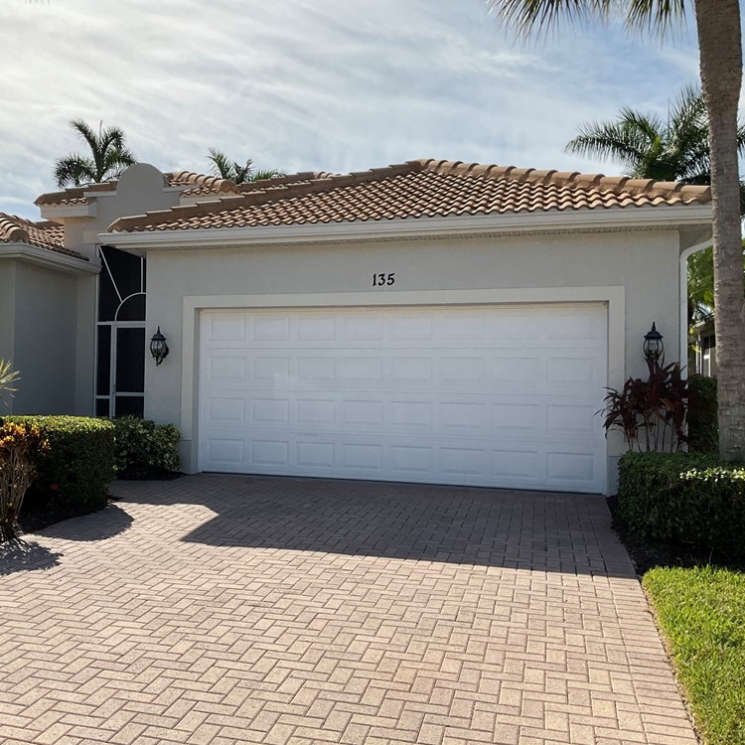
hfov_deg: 46.5
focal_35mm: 35
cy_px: 365
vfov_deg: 47.2
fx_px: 852
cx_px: 253
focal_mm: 3
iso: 16
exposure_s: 1/2959
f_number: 1.8
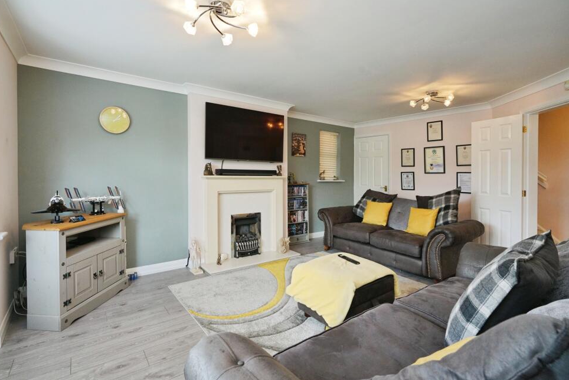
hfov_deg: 93.2
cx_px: 277
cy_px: 179
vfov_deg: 70.4
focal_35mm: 17
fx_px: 269
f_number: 8
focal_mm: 16
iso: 2000
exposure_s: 1/100
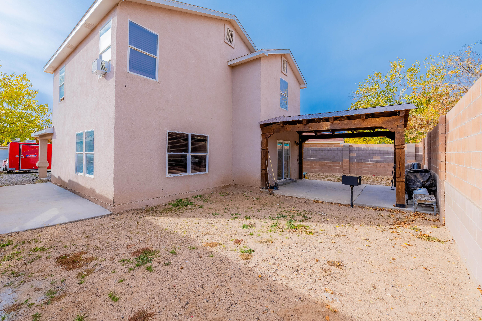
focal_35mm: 14
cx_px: 241
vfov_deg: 81.2
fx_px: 187
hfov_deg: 104.3
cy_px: 160
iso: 320
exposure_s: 1/2500
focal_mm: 14
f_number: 7.1
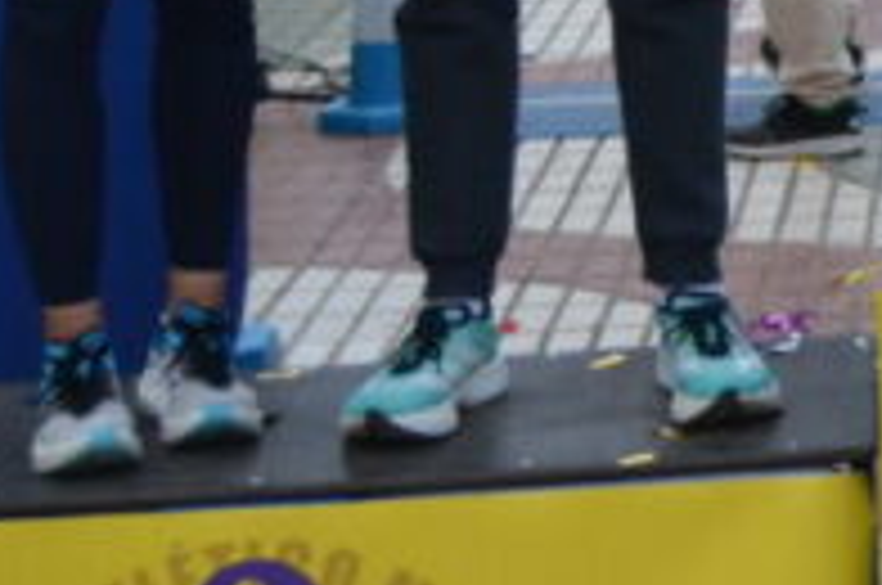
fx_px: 4418
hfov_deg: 10.6
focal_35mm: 181
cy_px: -796
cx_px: 1624
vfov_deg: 7.1
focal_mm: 23
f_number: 4
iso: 400
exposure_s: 1/800
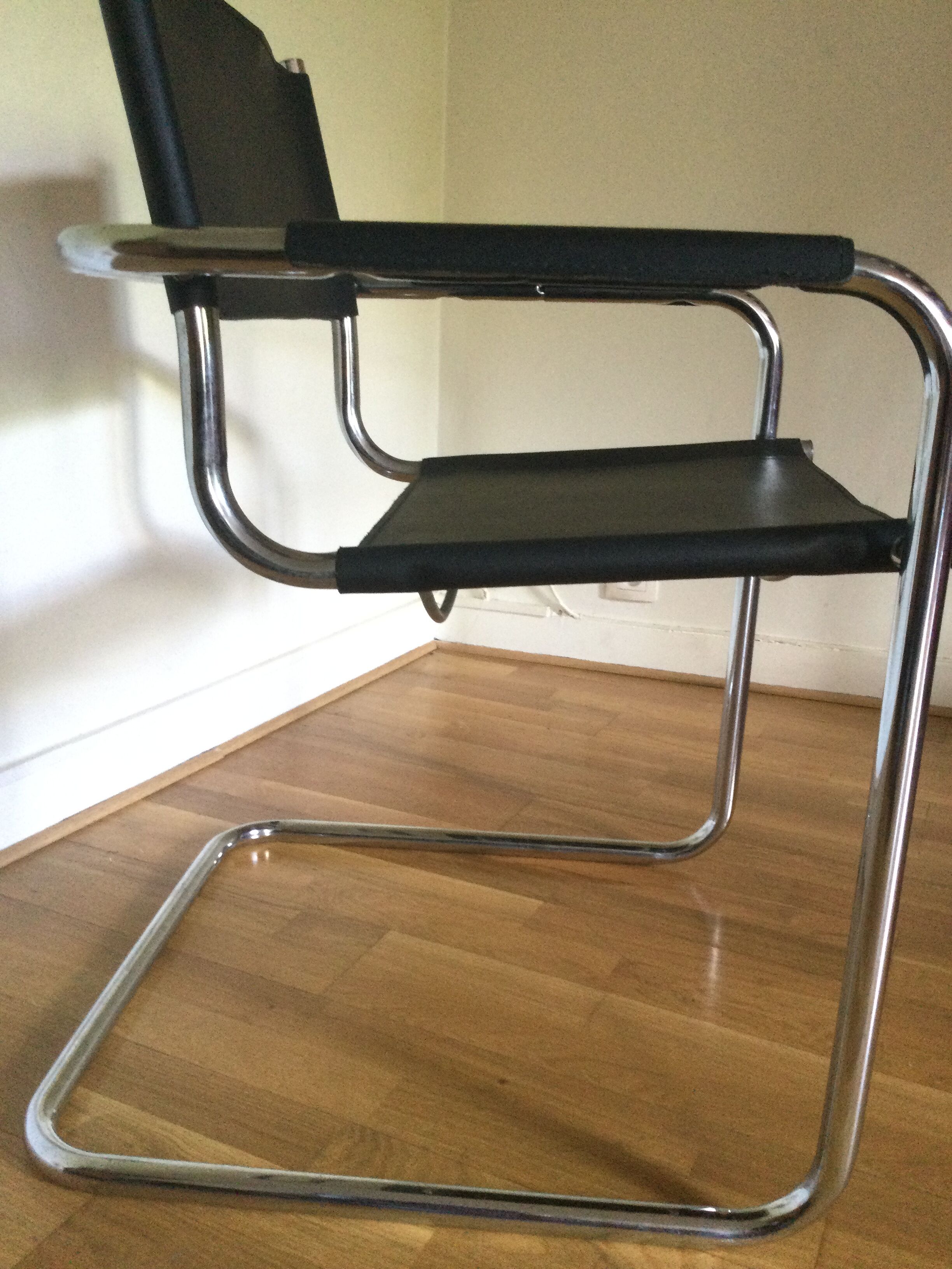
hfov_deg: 45.4
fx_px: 1137
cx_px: 476
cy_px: 634
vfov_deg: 58.4
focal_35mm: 31
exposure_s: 1/33
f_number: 2.4
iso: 160
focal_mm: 3.3
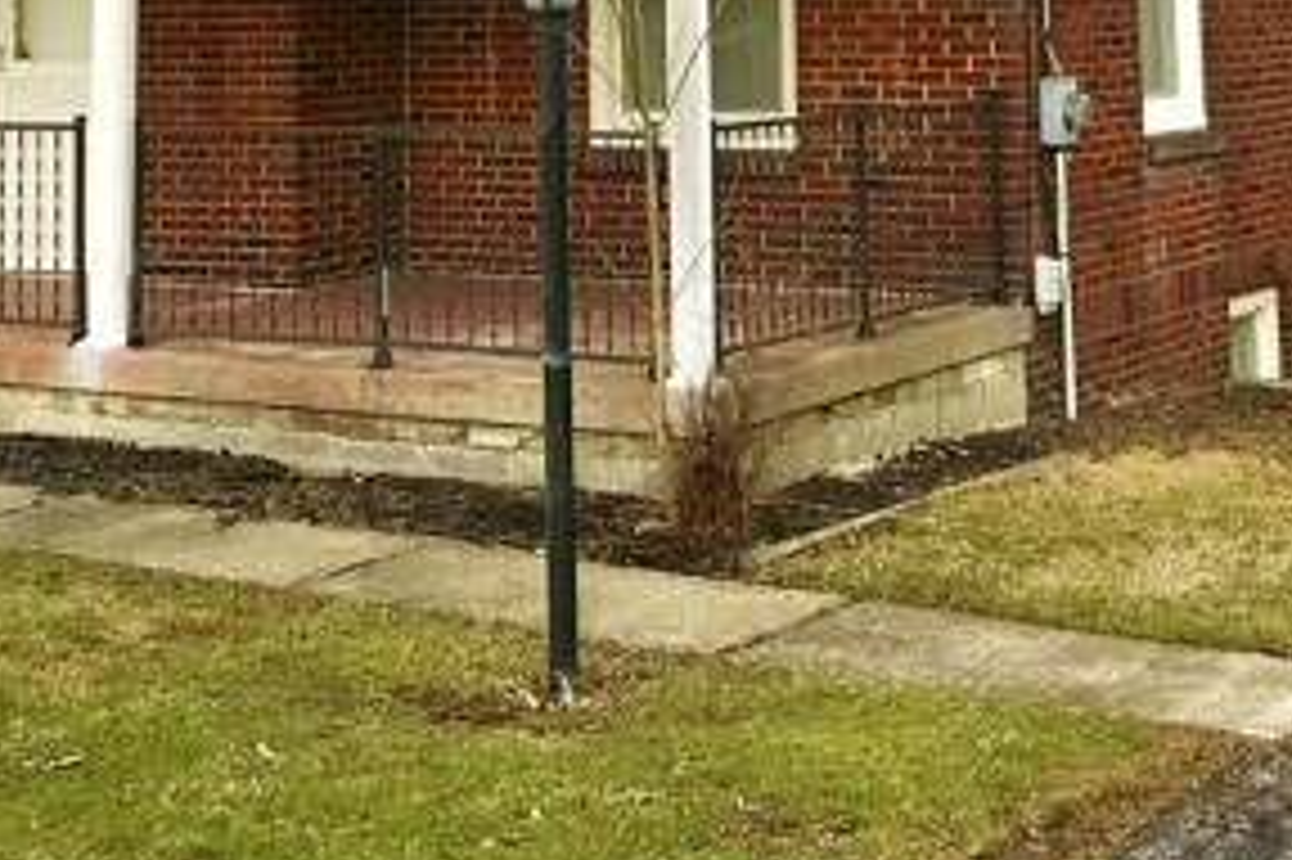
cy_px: -374
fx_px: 2798
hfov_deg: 26.0
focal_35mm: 78
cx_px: 680
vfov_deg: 16.2
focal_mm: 3.99
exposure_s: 1/1018
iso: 20
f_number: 1.8
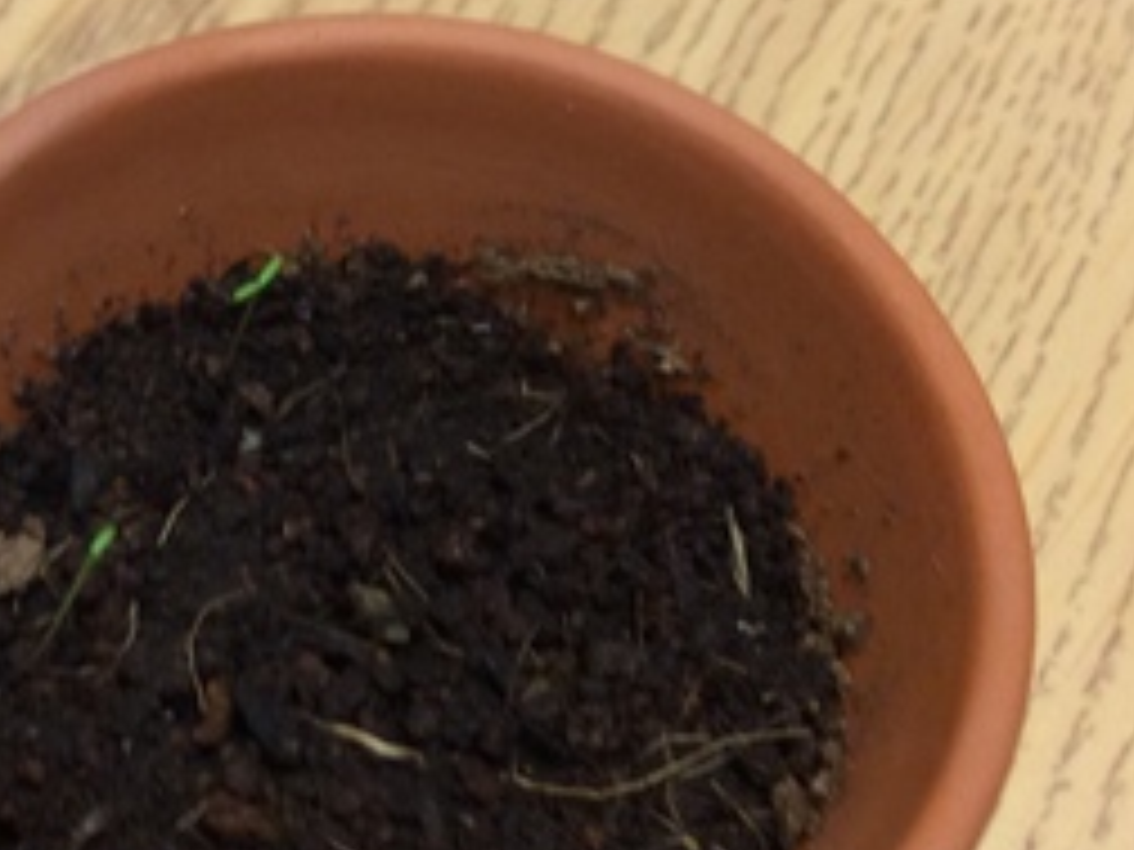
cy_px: 400
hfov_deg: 23.8
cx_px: 243
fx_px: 2654
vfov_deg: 18.2
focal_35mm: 81
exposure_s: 1/24
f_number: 2.4
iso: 64
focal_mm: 3.3
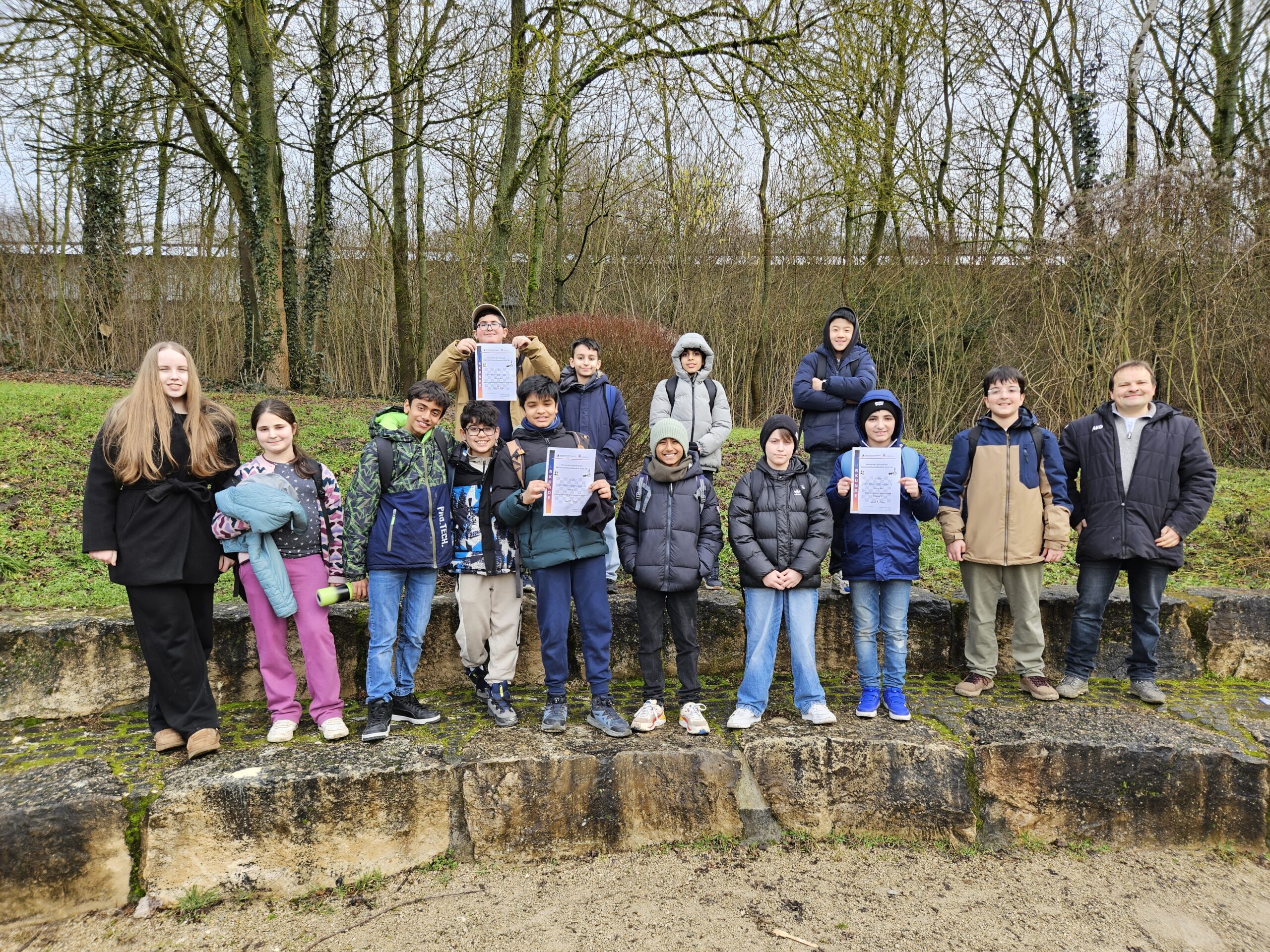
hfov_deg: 73.9
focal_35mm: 23
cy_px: 476
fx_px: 844
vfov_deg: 58.9
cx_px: 635
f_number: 1.8
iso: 32
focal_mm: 5.4
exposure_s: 1/180
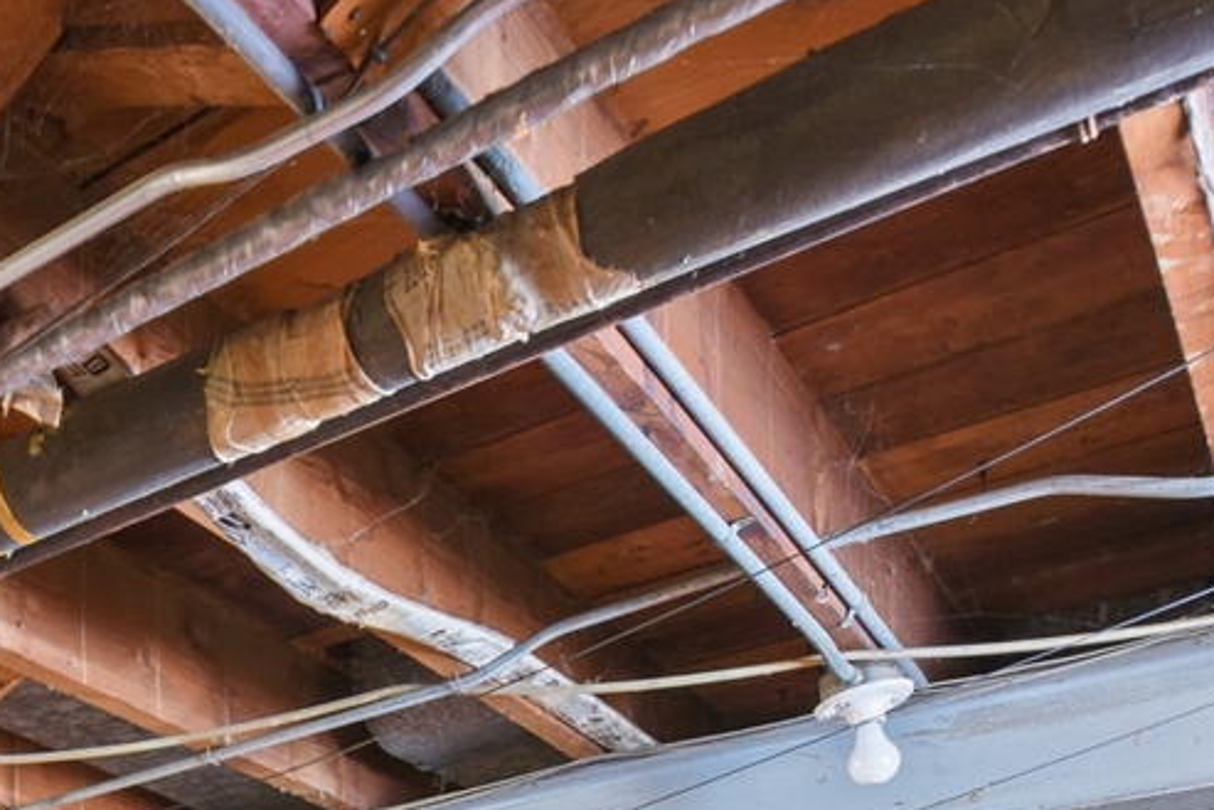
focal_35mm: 46
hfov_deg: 34.3
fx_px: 1552
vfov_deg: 22.3
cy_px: 1307
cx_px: -245
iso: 400
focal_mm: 14
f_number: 9
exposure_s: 6
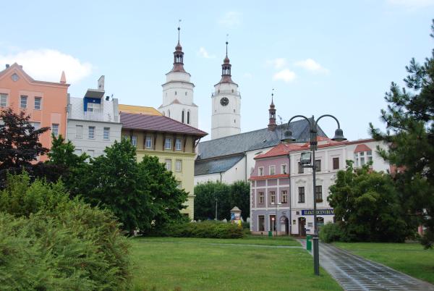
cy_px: 146
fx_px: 525
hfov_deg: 44.9
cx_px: 217
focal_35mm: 44
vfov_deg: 30.9
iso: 100
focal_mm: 29
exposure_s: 1/160
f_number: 6.3
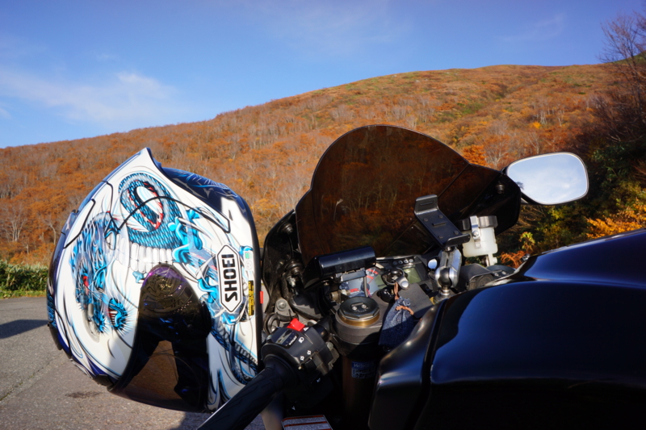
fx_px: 538
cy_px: 215
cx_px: 323
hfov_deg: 61.9
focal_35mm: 30
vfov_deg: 43.6
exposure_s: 1/125
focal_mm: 20
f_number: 11
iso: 100
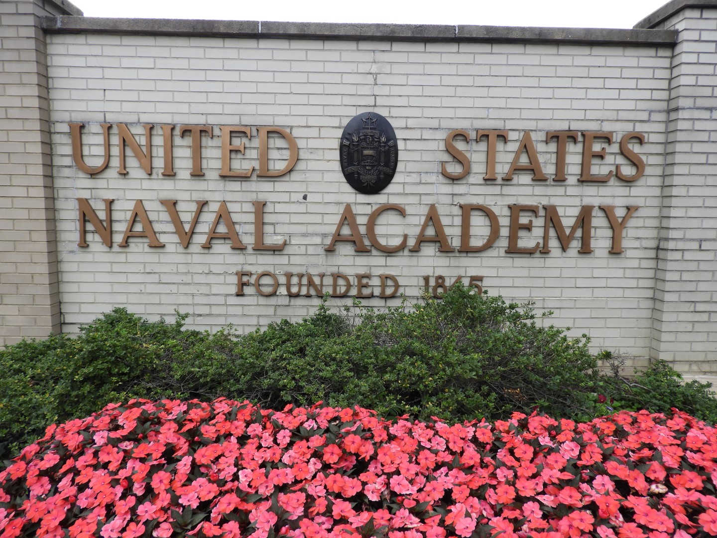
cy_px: 269
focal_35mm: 24
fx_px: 497
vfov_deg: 56.8
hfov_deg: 71.6
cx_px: 358
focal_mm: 4.3
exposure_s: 1/250
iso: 100
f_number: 3.3
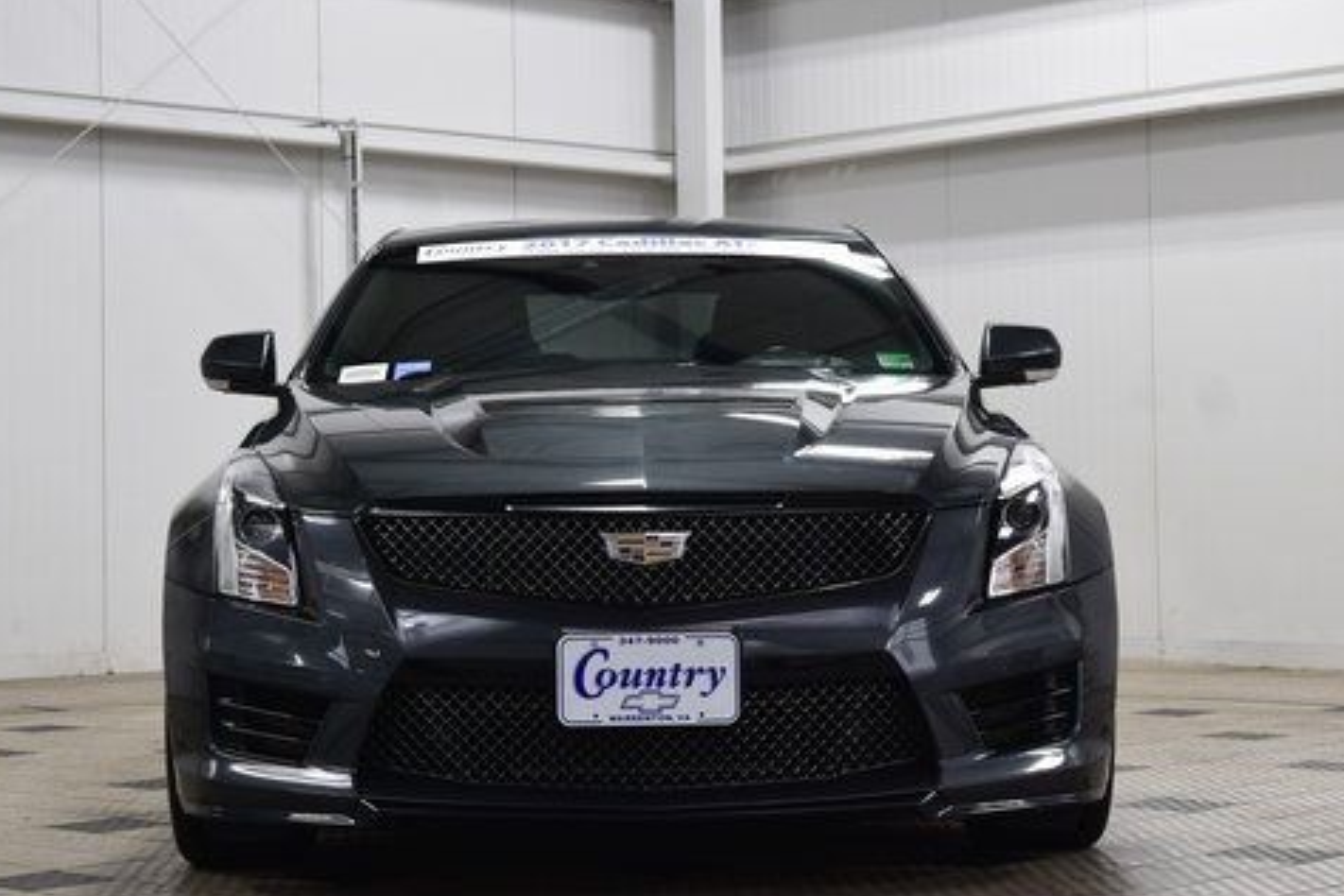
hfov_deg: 26.3
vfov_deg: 17.7
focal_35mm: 77
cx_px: 644
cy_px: 458
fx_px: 2874
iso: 400
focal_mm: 38
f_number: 6.3
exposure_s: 1/20
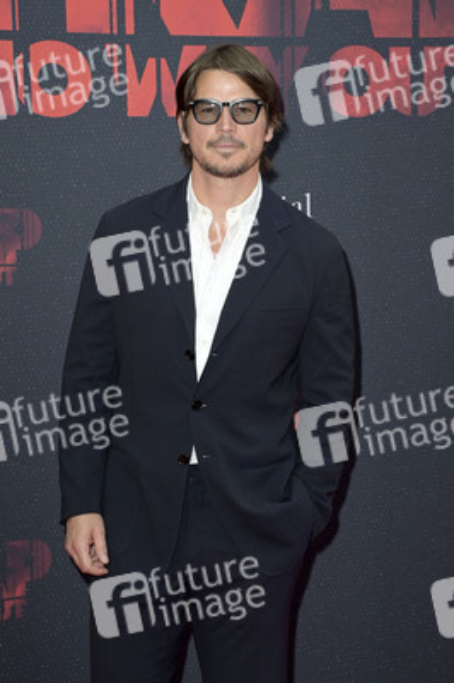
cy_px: 342
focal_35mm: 85
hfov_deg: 16.0
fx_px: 1611
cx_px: 227
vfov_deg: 23.9
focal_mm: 85
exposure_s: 1/250
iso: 400
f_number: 7.1
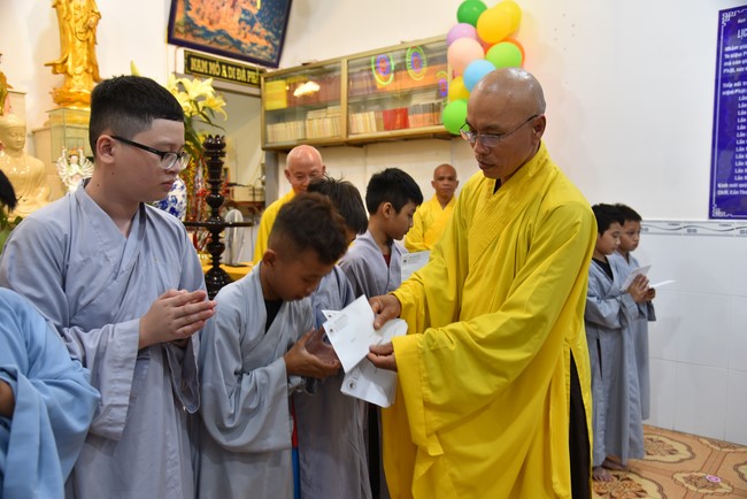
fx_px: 623
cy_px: 250
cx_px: 374
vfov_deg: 43.6
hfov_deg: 61.9
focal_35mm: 30
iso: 450
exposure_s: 1/60
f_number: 4
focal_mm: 30
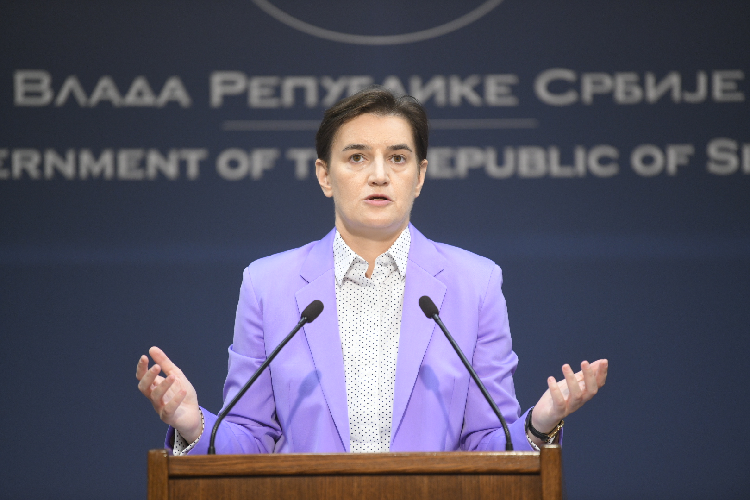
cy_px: 250
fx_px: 4166
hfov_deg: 10.3
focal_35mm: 200
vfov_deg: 6.9
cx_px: 375
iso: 1600
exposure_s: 1/320
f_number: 2.8
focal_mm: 200
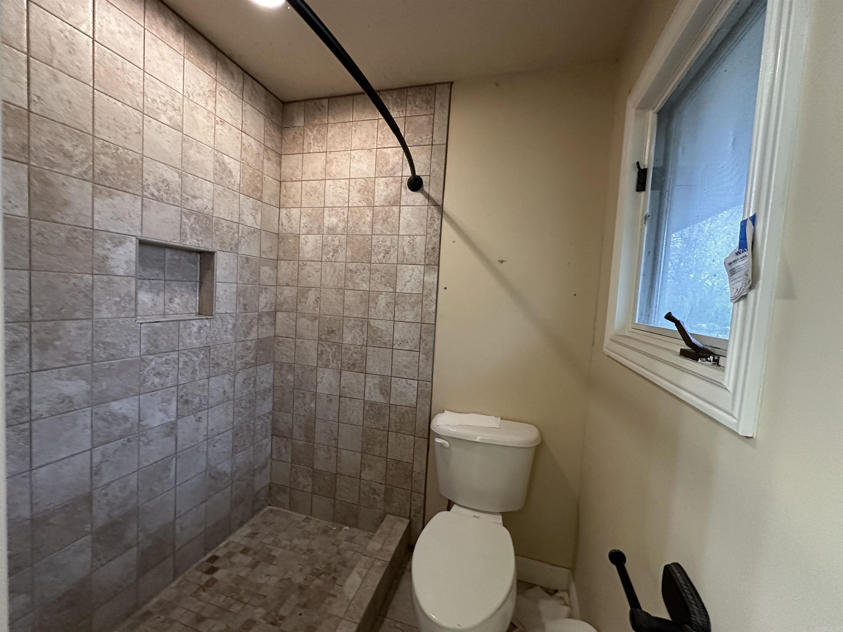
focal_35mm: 14
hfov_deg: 102.1
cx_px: 422
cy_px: 316
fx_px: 341
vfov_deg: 85.7
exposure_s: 1/60
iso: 800
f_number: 2.2
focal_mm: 2.22
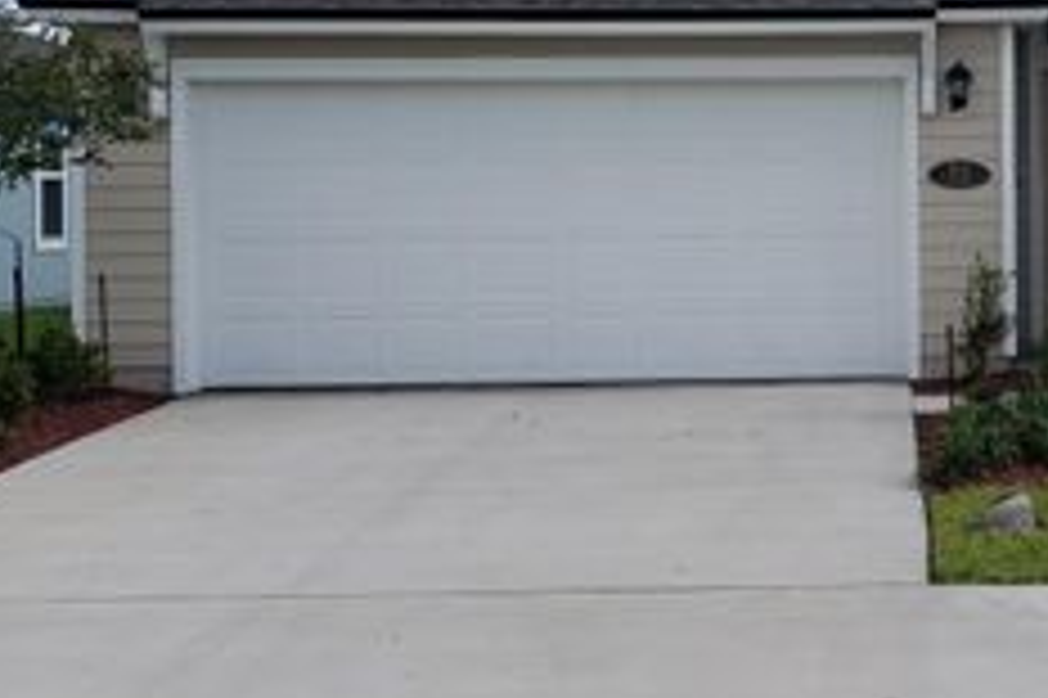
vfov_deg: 22.9
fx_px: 1687
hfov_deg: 32.1
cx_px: 1026
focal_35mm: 58
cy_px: 97
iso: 50
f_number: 2.4
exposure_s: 1/1433
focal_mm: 4.3
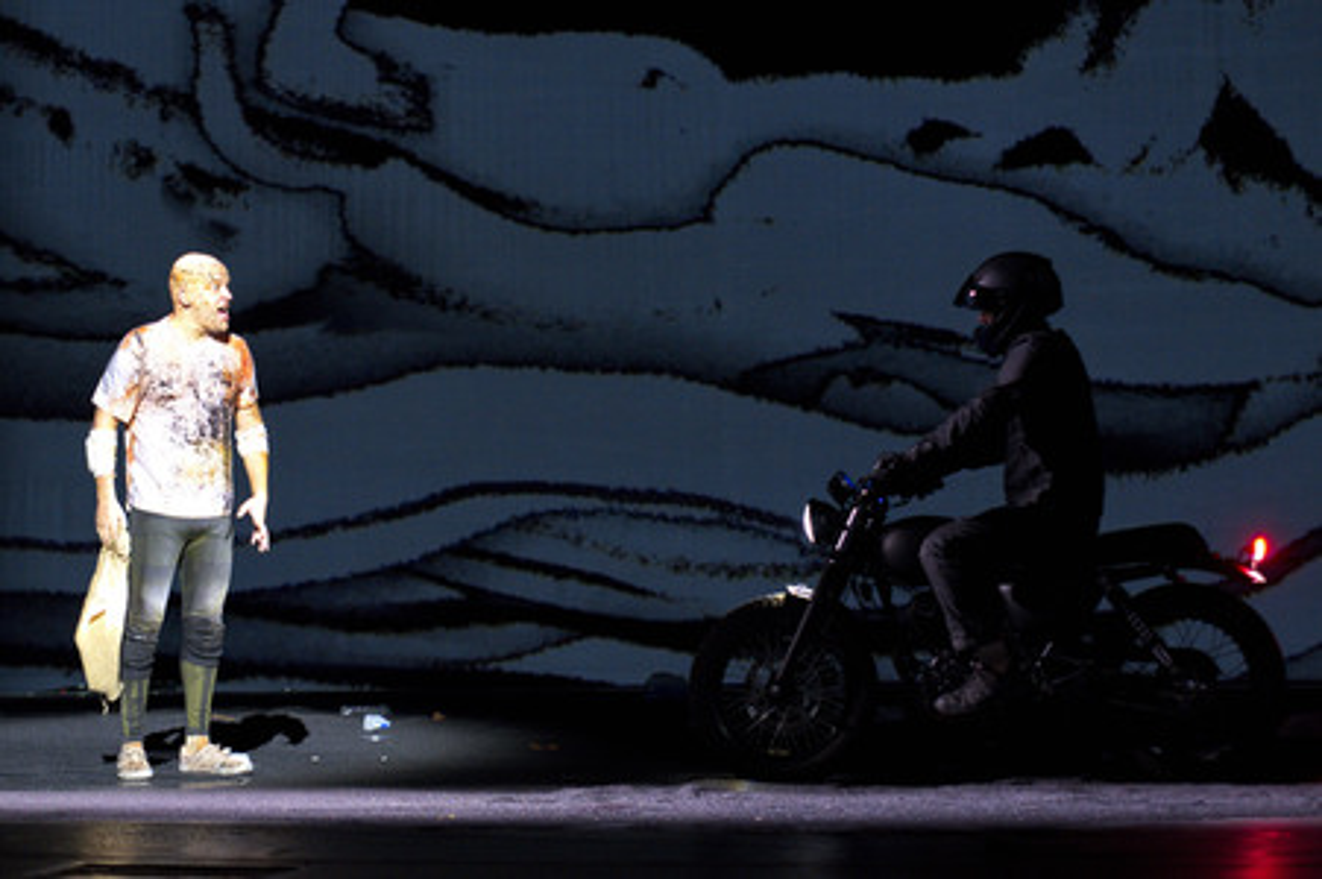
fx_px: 2569
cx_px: 661
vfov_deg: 19.4
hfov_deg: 28.9
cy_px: 440
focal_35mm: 70
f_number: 3.5
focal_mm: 70
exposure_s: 1/30
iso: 1600
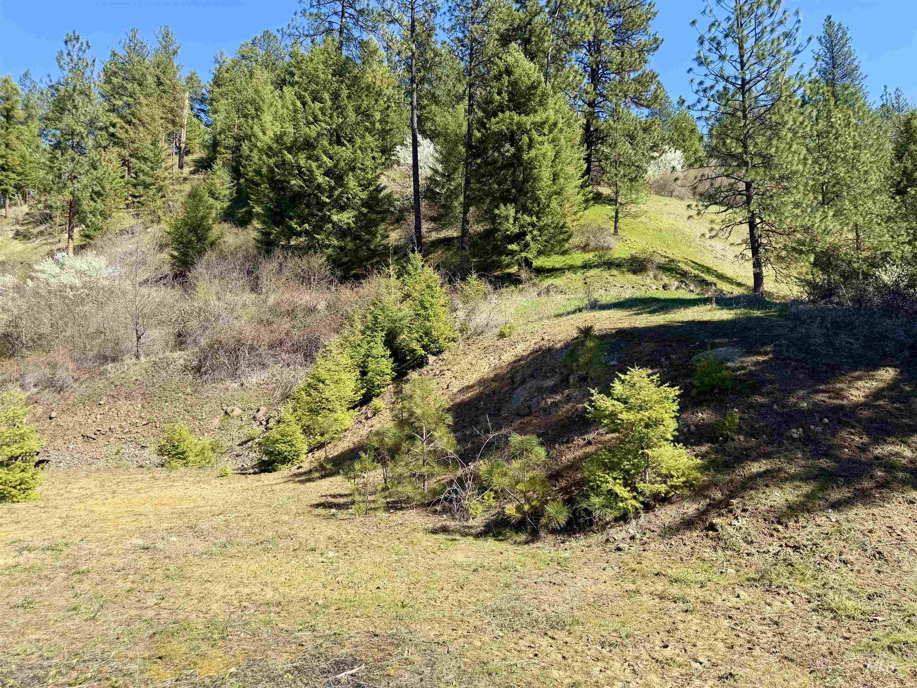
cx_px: 458
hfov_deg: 71.6
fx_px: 636
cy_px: 344
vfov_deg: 56.8
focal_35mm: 24
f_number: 1.78
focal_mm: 6.76
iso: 80
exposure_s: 1/1727
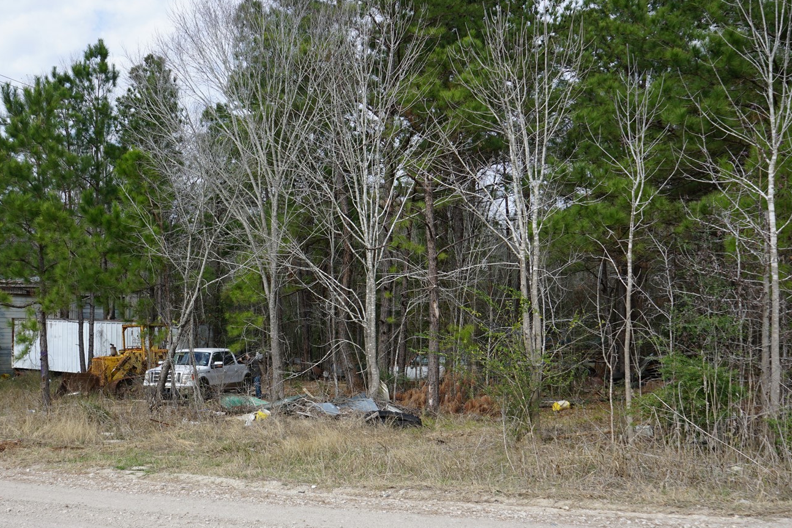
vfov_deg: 28.6
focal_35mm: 47
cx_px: 276
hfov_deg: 41.5
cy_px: 311
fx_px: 1034
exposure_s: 1/100
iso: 100
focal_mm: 28
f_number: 10
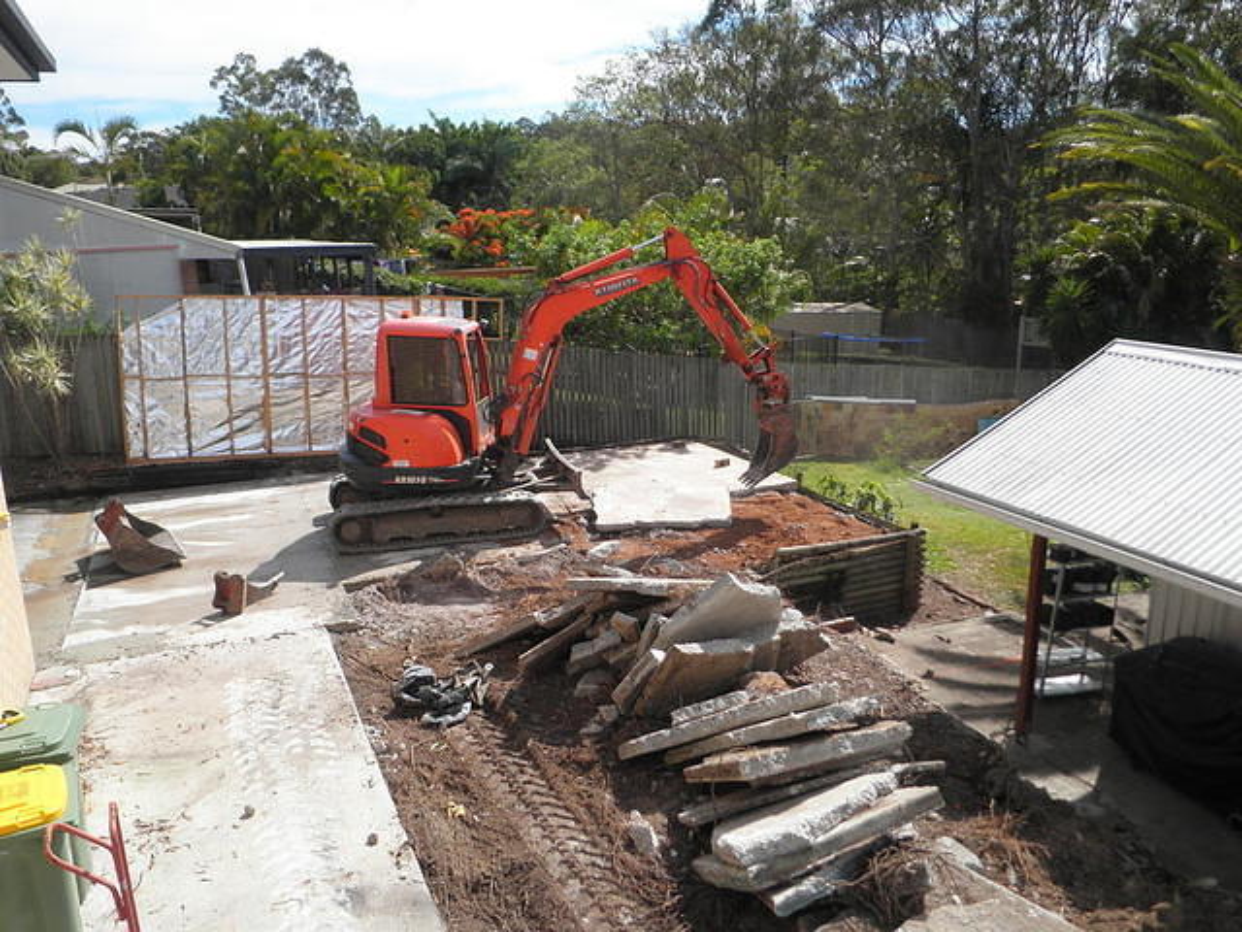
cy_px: 466
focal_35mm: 26
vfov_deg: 53.1
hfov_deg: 67.3
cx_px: 621
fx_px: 933
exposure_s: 1/160
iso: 64
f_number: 7.9
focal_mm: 4.7
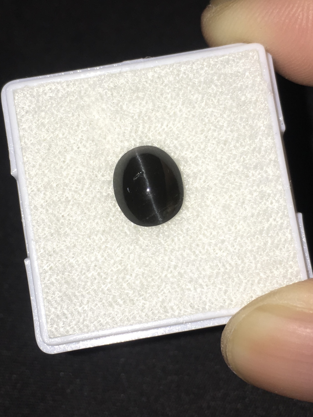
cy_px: 208
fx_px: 350
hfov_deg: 48.2
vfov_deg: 61.7
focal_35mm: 29
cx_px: 156
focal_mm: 4.15
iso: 25
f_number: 2.2
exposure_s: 1/534
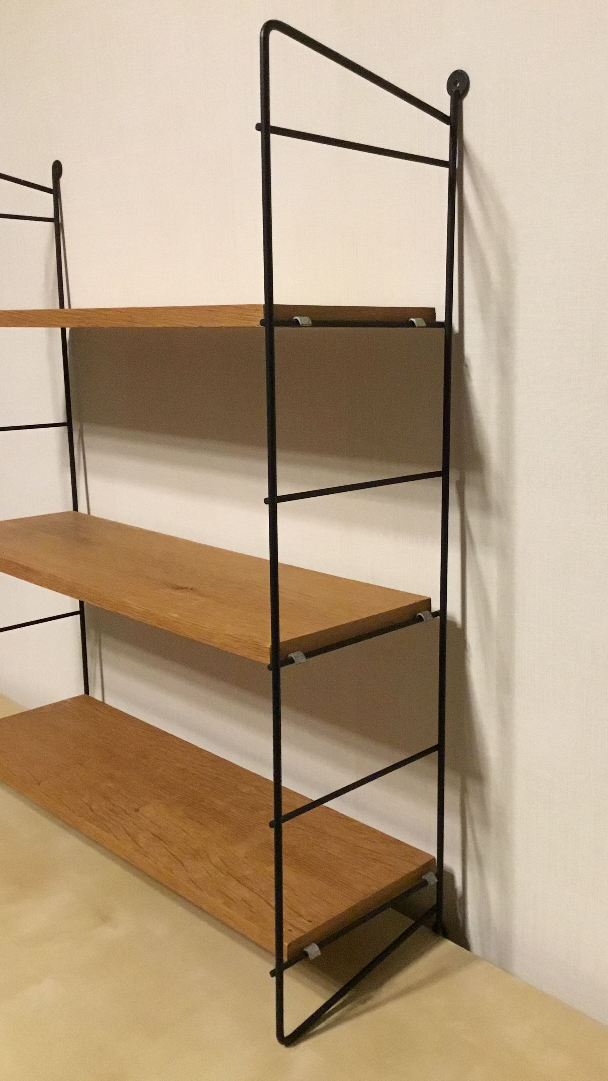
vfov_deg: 58.0
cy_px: 539
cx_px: 367
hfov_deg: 34.5
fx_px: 974
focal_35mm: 34
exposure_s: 1/17
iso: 320
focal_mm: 3.3
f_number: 2.4
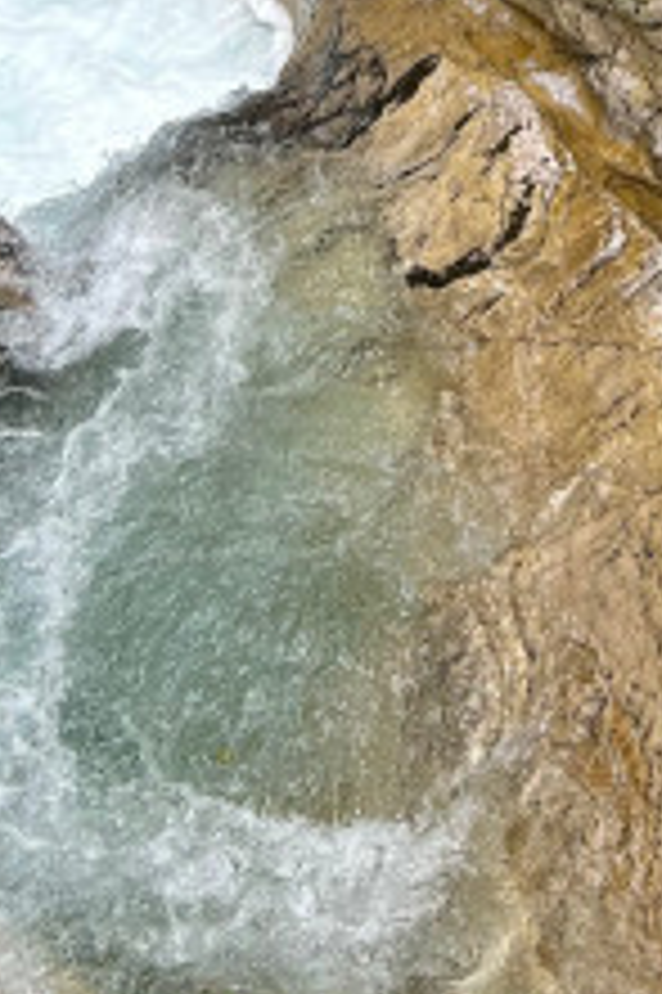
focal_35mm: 98
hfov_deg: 13.8
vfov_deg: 18.5
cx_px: 558
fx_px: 2707
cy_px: -486
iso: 50
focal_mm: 5.7
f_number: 1.5
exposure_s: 1/670
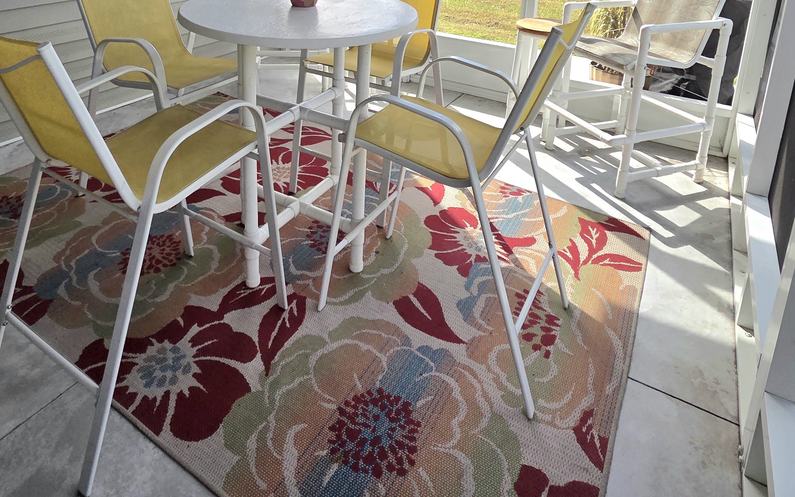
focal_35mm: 23
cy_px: 34
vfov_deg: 46.8
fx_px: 498
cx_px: 360
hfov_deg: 77.0
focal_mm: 2.2
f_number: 2.2
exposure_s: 1/909
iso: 50
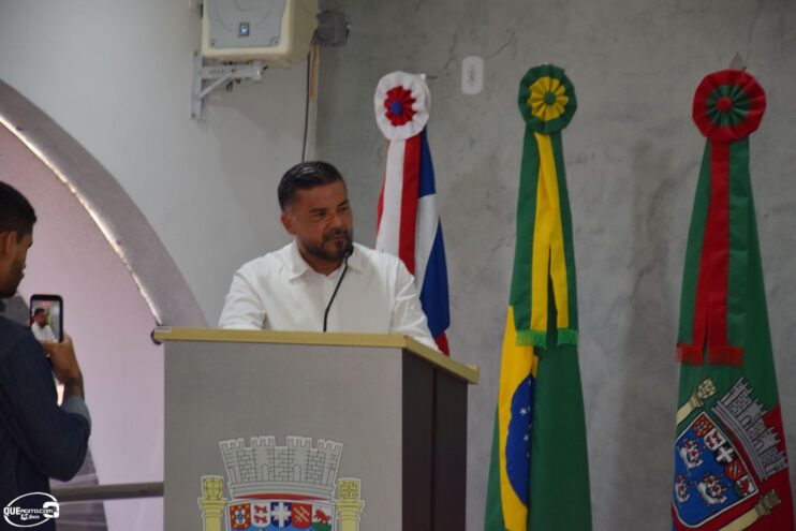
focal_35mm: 158
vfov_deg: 8.7
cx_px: 398
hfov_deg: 13.0
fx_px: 3483
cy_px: 266
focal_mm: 105
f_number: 5.6
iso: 800
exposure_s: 1/80
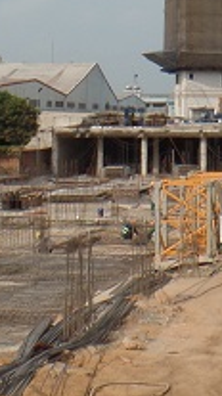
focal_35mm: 97
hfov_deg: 12.2
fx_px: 1018
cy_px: -98
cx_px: 255
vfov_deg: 20.4
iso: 80
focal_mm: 4.1
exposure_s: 1/180
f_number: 7.1
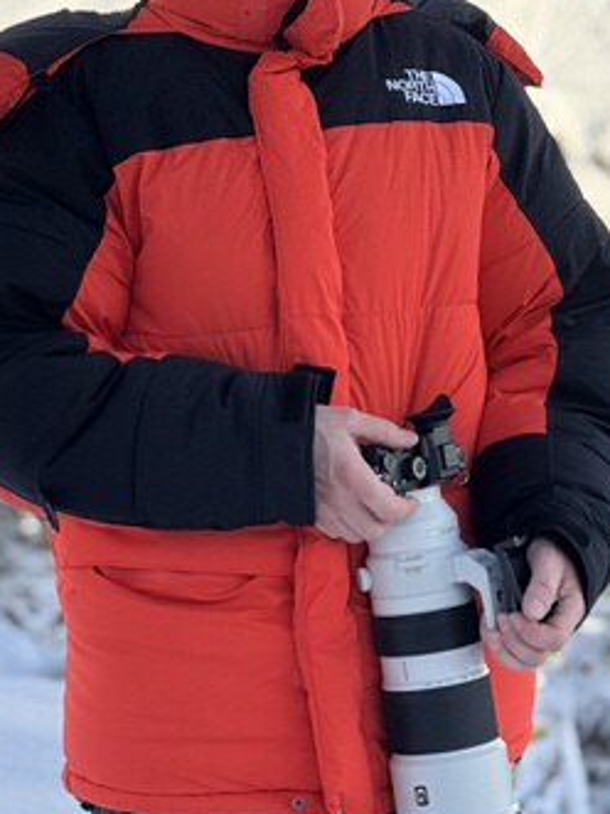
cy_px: 170
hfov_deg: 12.8
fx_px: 2727
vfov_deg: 16.9
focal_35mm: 116
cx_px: 317
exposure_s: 1/3610
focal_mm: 6.76
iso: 64
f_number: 1.78
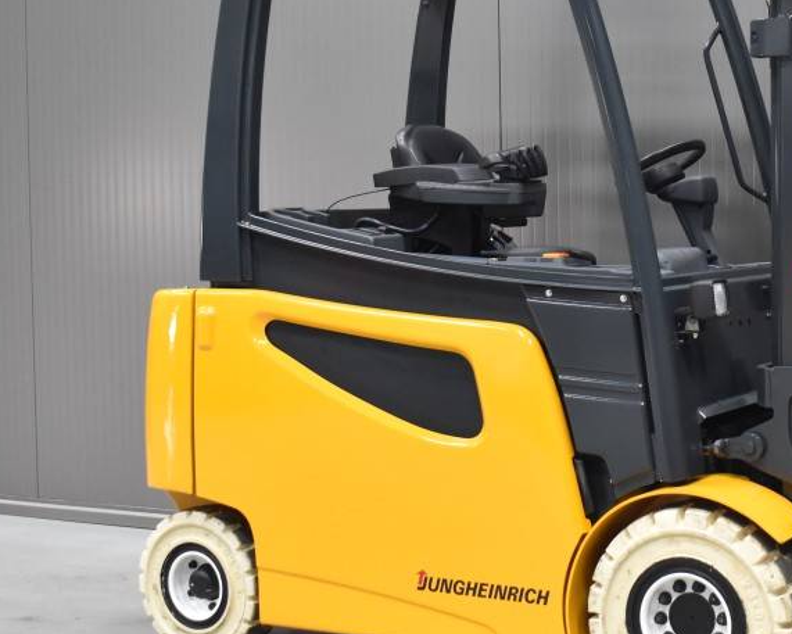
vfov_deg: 20.7
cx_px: 619
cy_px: 261
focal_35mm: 74
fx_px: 1735
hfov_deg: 25.3
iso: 1600
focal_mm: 25
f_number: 4
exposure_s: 1/60
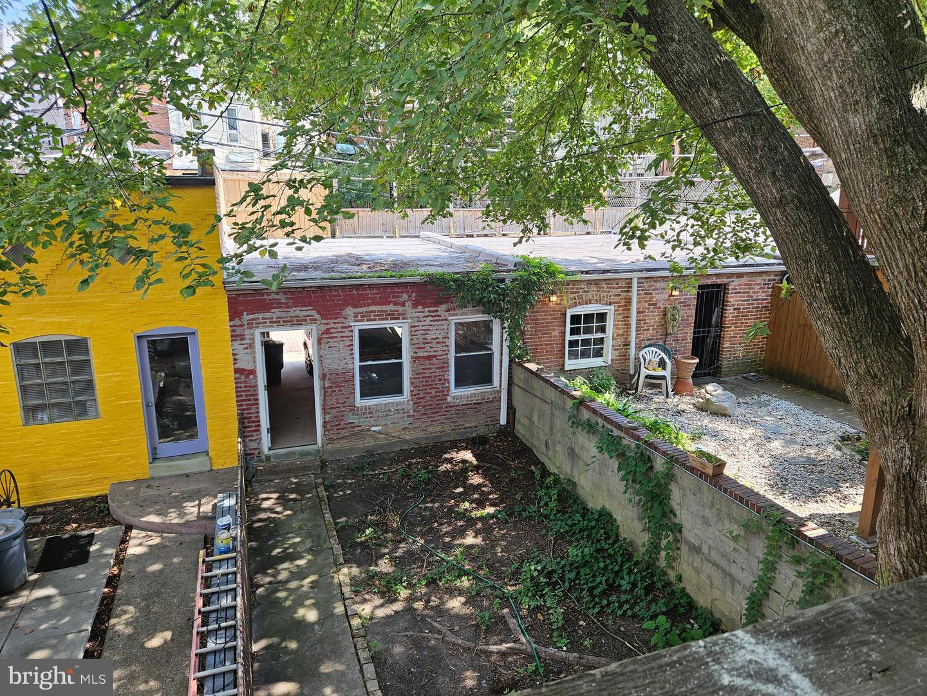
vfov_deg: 58.9
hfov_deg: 73.9
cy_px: 348
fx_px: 616
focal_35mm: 23
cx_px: 464
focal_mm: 5.4
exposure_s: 1/180
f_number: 1.8
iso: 40
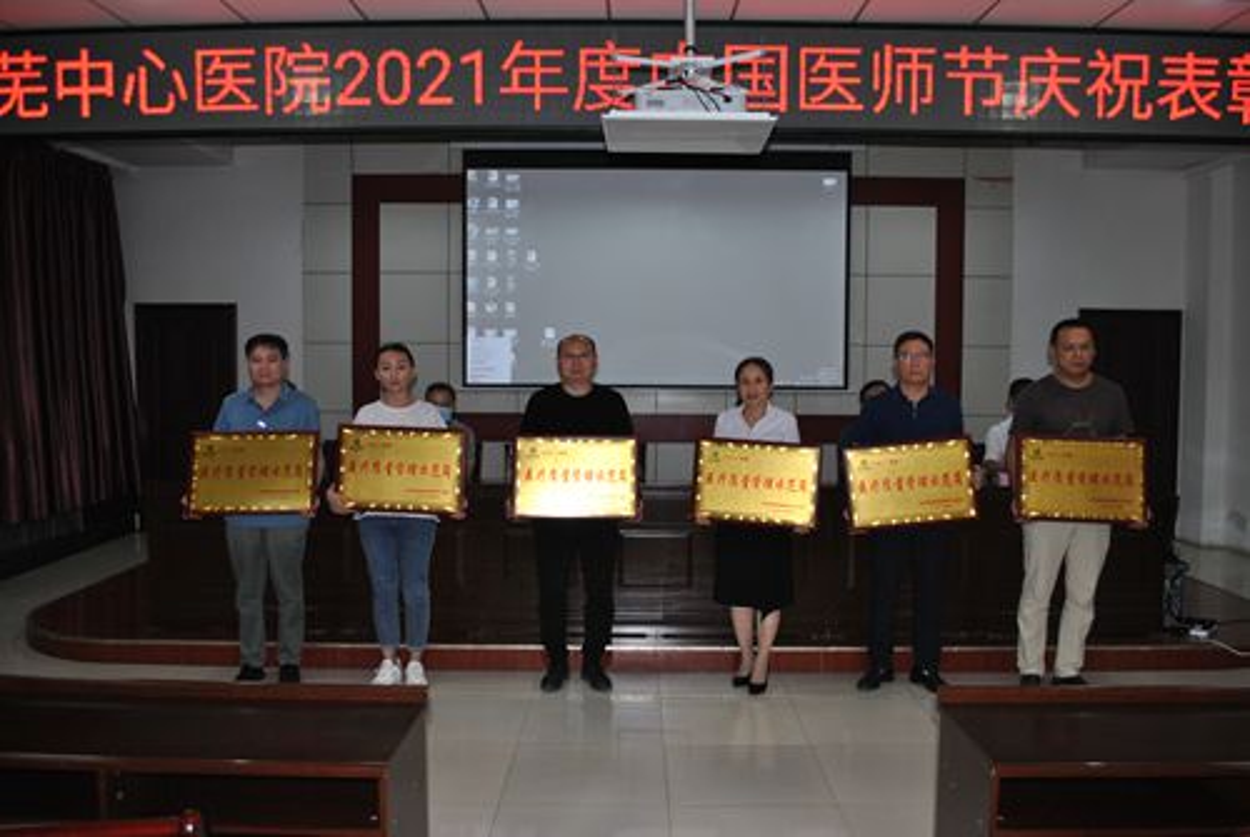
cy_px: 418
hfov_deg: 61.9
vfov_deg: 43.7
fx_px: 1043
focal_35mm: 30
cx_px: 625
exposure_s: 1/60
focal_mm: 20
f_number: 3.8
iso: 200
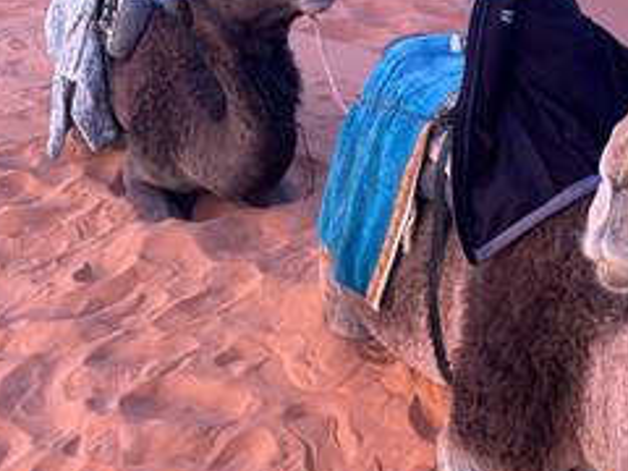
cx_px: 489
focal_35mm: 52
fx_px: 943
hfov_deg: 35.8
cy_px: 270
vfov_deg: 28.0
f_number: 1.6
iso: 200
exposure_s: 1/60
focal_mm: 5.96
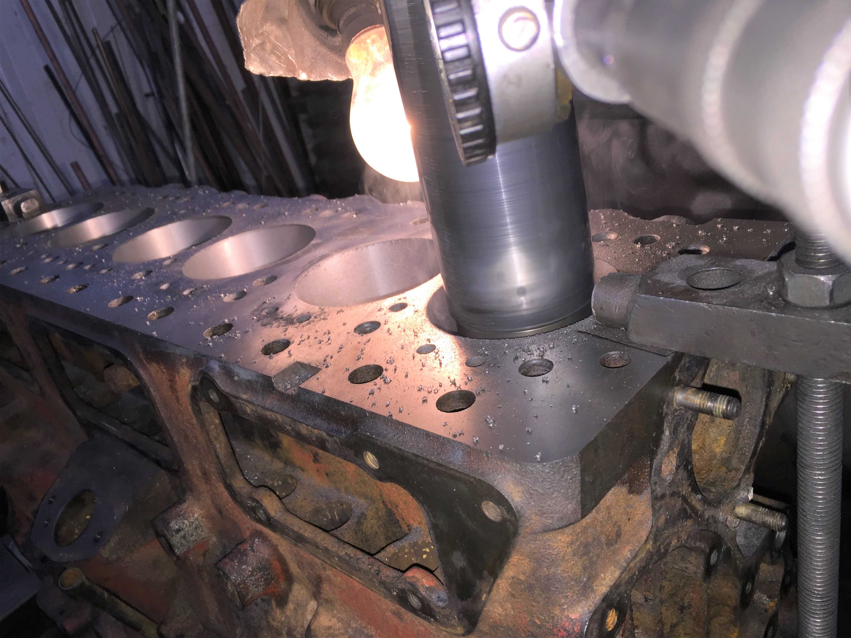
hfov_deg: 61.7
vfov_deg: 48.2
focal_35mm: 29
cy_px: 319
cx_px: 426
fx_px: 713
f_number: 2.2
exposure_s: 1/36
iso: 32
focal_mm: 4.15
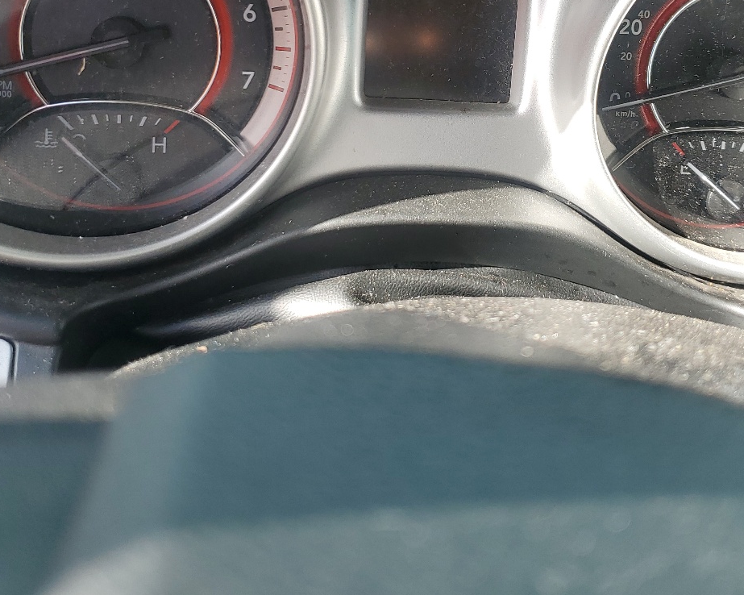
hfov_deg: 41.9
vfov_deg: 33.4
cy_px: 142
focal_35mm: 44
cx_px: 417
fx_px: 969
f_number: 1.5
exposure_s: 1/278
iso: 50
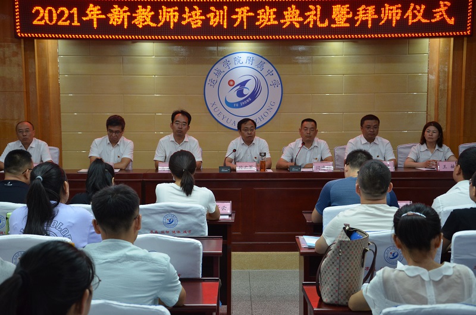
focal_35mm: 52
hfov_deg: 37.9
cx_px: 238
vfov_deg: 25.6
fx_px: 692
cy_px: 158
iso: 1000
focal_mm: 35
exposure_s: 1/125
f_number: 5.6
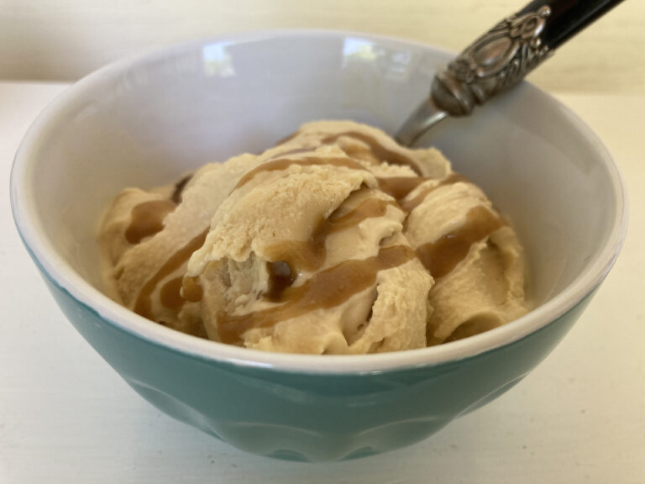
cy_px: 242
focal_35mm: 28
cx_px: 322
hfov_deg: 63.4
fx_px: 522
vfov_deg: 49.7
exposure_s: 1/121
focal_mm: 3.99
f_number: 1.8
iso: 50
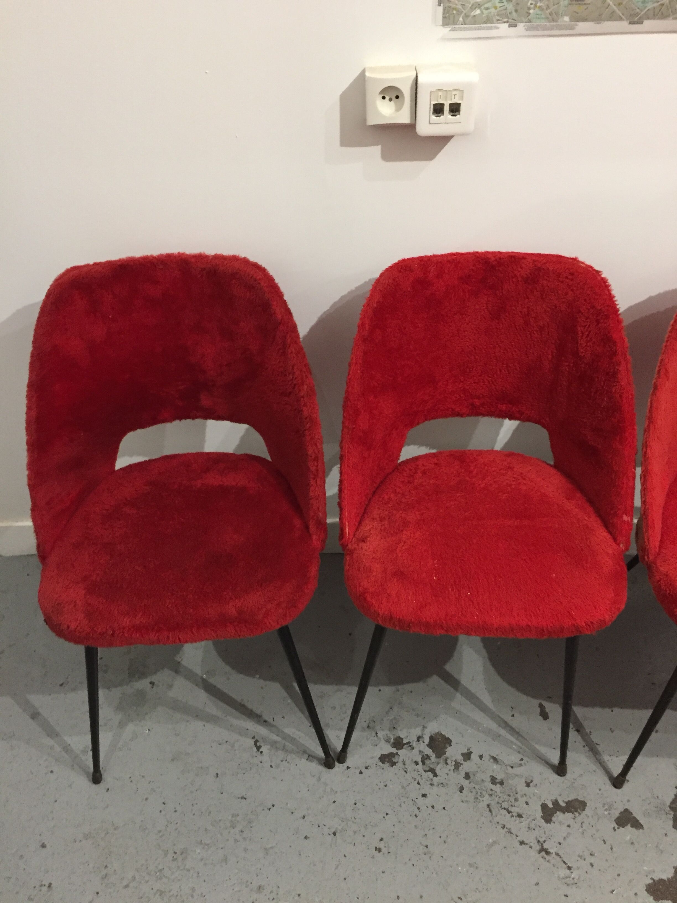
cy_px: 452
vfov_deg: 61.7
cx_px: 338
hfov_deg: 48.2
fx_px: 756
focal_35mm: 29
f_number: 2.2
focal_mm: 4.15
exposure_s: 1/20
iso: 250
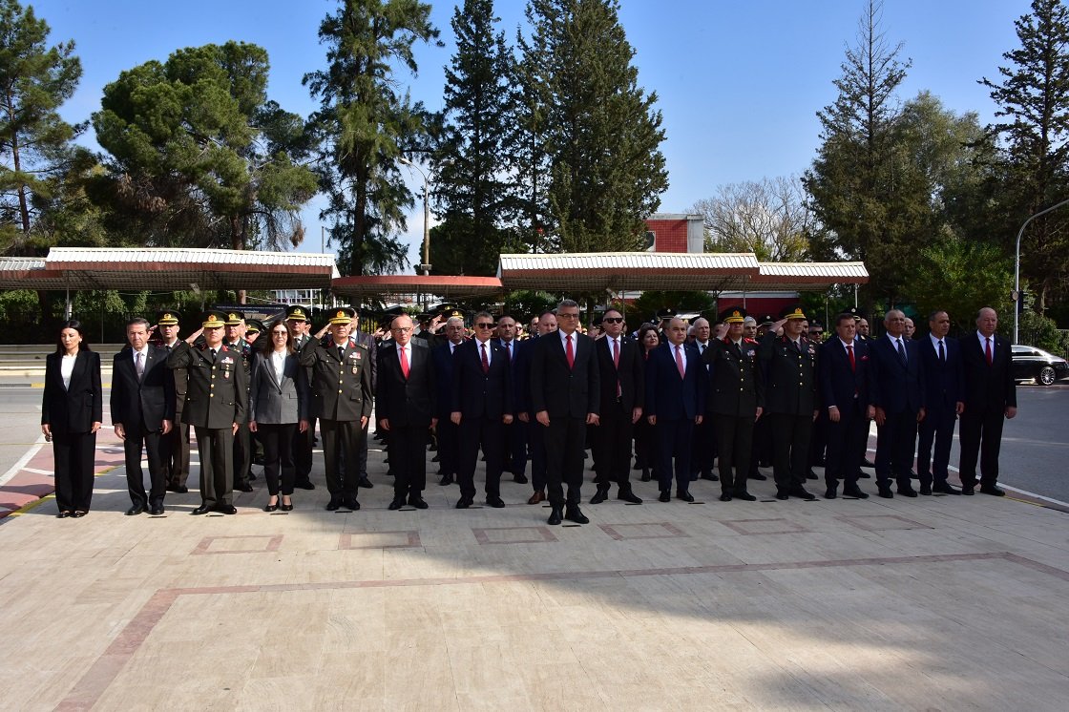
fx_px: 950
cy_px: 356
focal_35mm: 32
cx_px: 534
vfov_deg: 41.1
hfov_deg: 58.7
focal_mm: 32
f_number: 14
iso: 400
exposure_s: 1/250
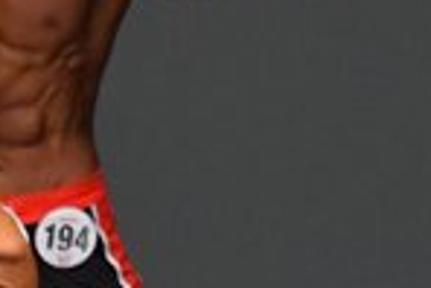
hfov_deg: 1.3
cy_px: 480
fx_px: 19701
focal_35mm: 1644
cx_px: -197
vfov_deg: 0.8
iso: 4000
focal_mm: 210
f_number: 5.6
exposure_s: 1/400
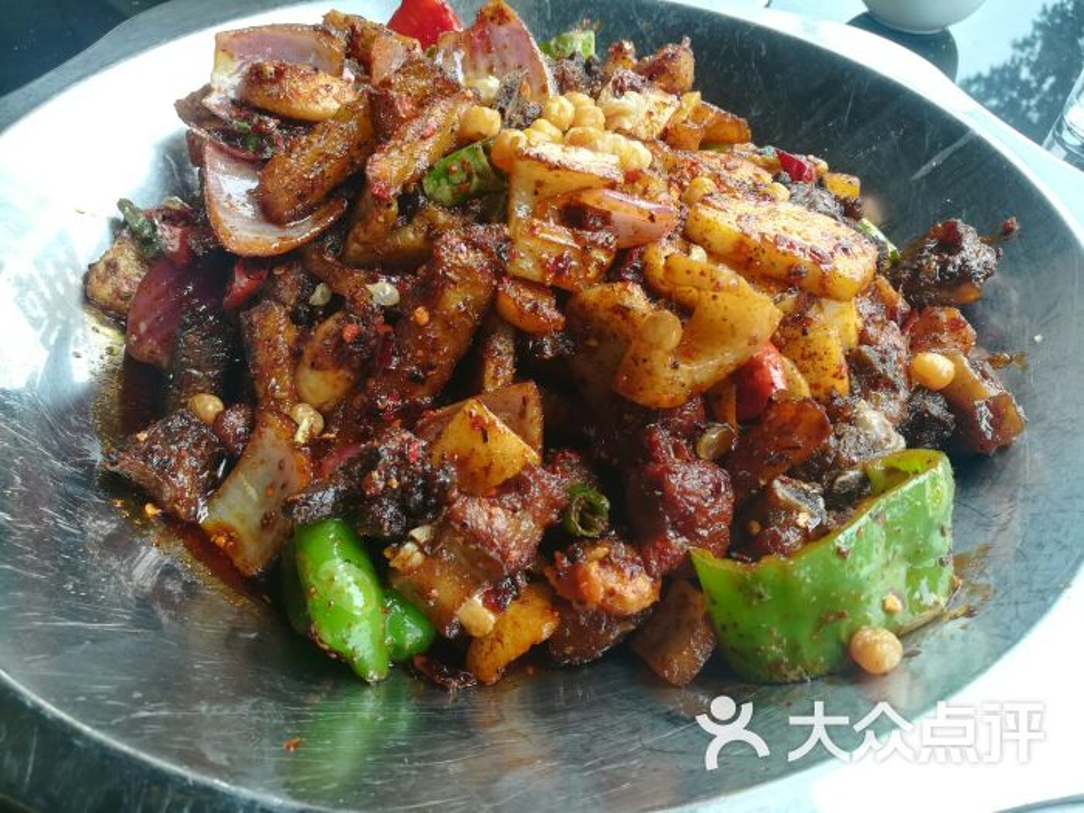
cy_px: 406
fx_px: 814
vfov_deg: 53.1
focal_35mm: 26
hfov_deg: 67.3
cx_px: 542
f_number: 2.2
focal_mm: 3.83
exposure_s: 1/30
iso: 80
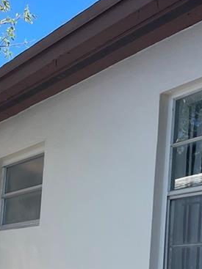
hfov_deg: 17.0
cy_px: 253
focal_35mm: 85
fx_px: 662
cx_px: 8
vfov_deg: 22.4
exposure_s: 1/1171
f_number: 1.6
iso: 32
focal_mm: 4.2
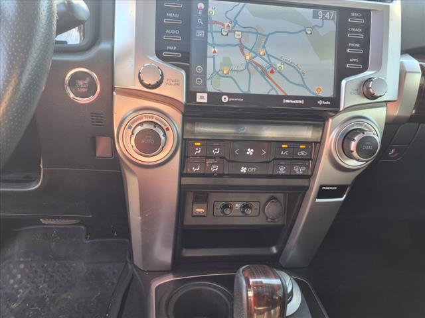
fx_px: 331
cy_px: 159
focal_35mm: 27
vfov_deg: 51.4
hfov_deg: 65.3
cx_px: 212
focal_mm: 3.58
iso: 40
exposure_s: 1/60.2
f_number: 1.9
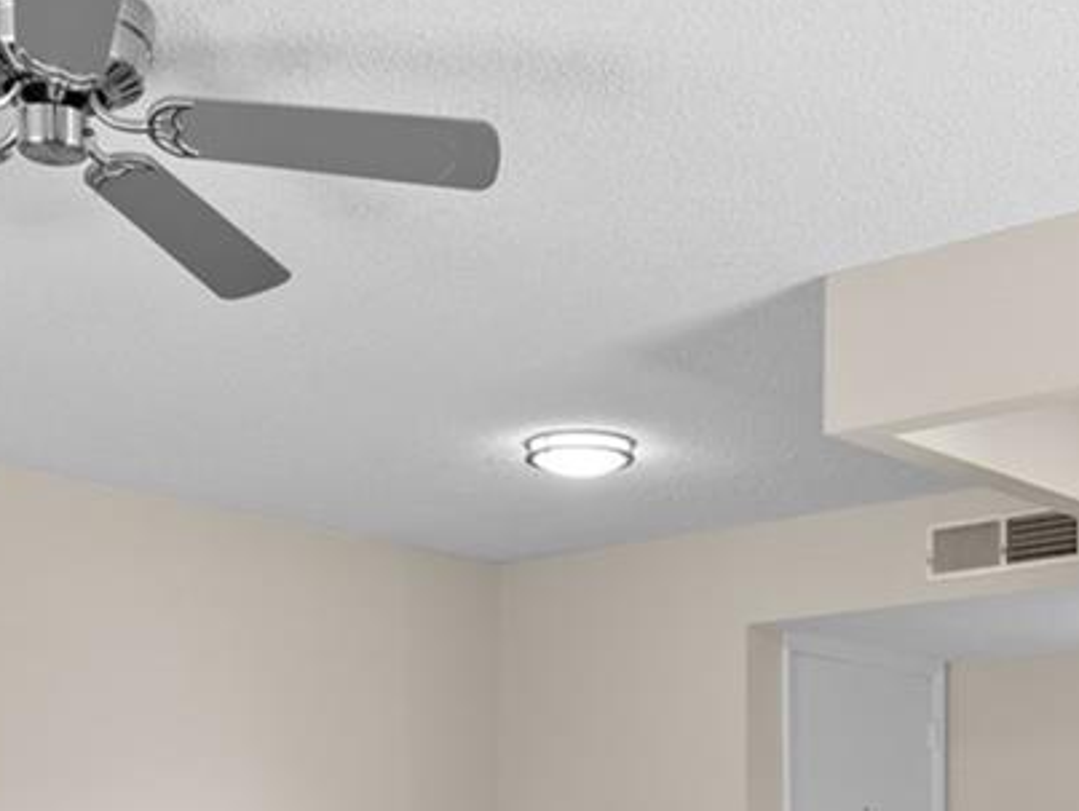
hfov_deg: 31.6
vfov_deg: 22.6
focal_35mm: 61
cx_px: 605
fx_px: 1903
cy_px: 899
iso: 250
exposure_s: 1.3
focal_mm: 16
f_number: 9
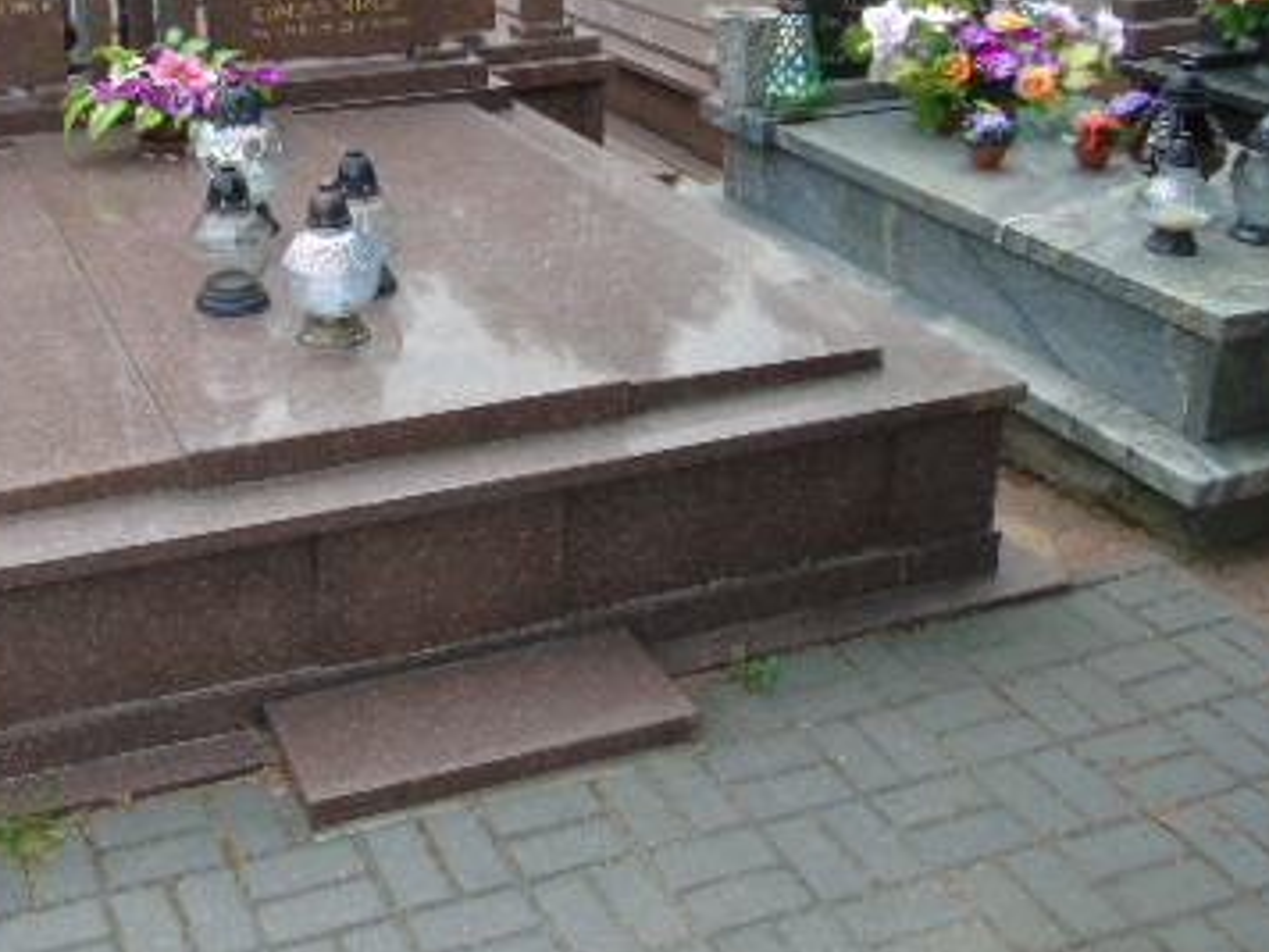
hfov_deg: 41.1
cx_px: 349
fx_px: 1650
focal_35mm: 45
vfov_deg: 31.6
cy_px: 242
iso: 80
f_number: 3.4
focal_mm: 4.4
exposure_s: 1/320
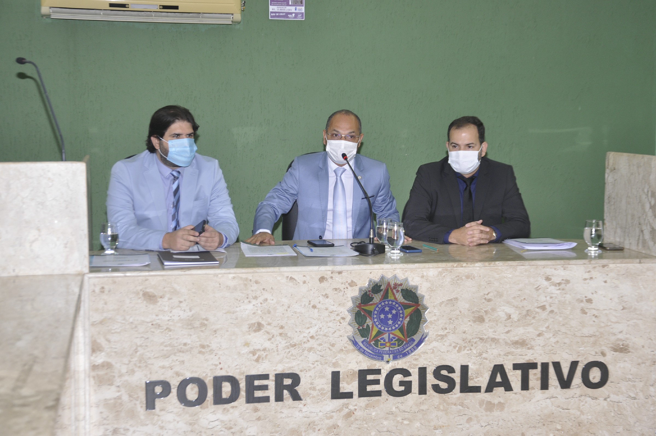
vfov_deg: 22.6
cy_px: 218
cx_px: 328
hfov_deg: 33.4
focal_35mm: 60
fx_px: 1092
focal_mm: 40
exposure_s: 1/60
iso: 400
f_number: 4.8
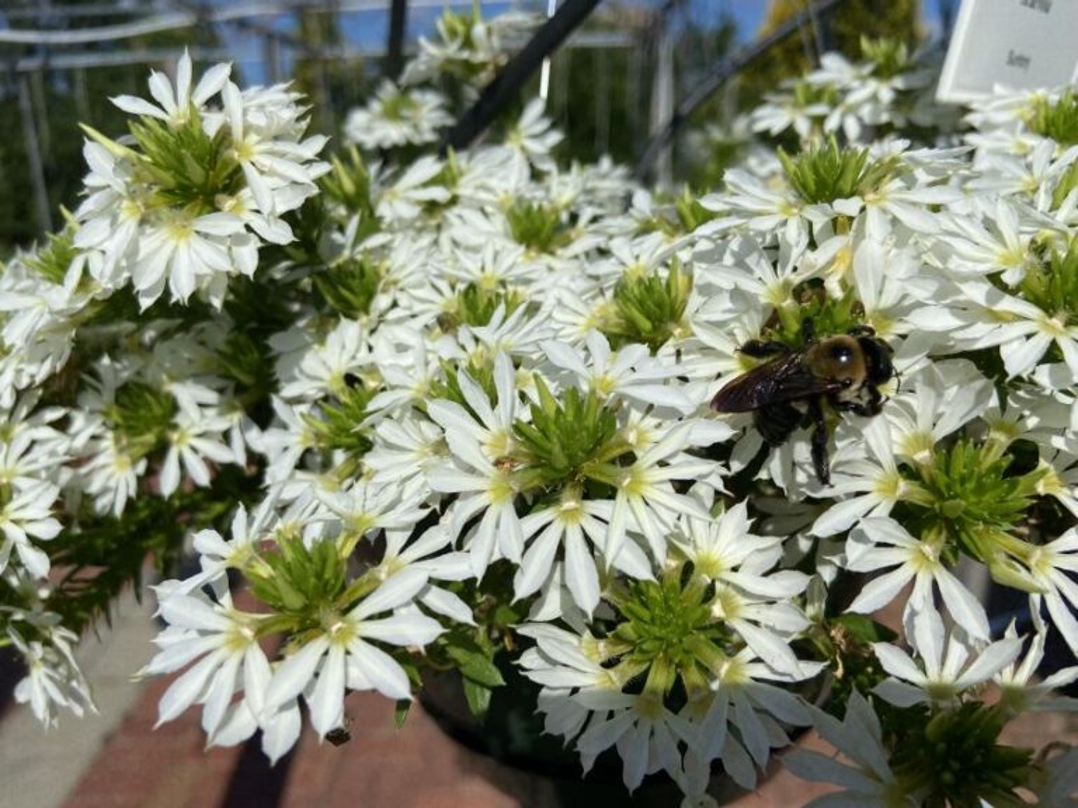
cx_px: 539
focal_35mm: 26
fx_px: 810
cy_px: 404
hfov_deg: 67.3
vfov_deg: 53.1
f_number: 1.8
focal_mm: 4.25
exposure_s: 1/7194
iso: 32
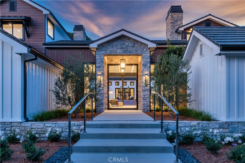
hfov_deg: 63.7
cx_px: 122
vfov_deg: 45.0
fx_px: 197
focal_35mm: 29
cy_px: 82
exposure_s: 1
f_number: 8
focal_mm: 29
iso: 100
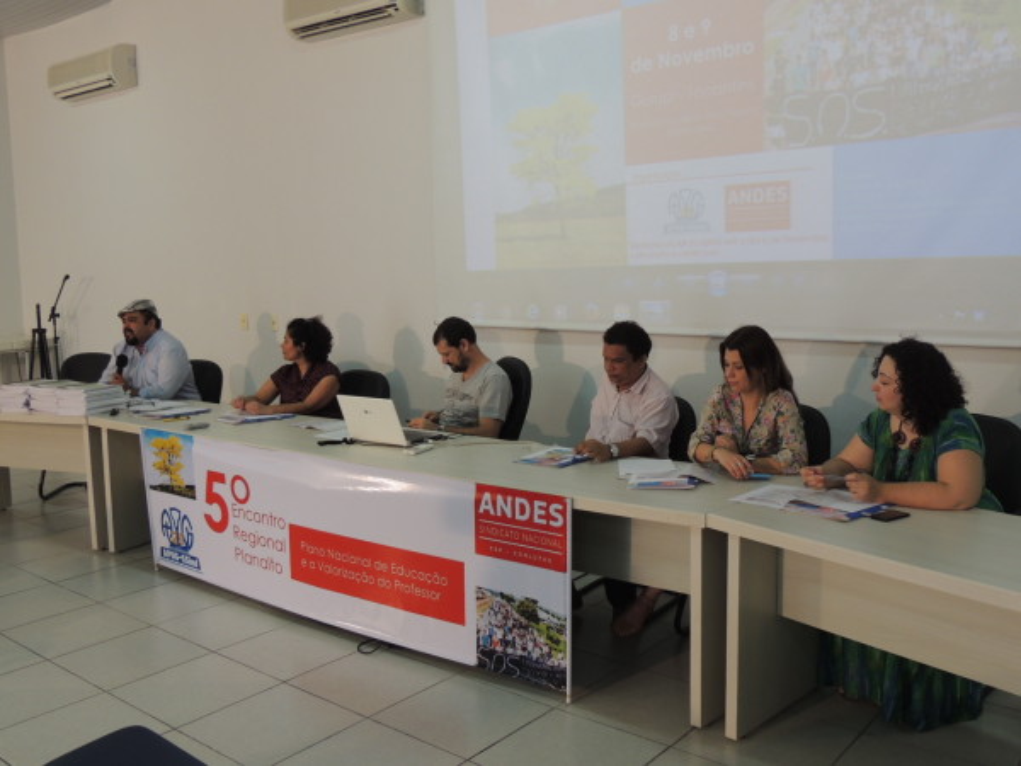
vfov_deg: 42.9
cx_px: 510
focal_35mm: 33
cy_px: 383
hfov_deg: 55.4
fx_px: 973
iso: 180
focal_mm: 5.8
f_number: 3.2
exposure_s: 1/50
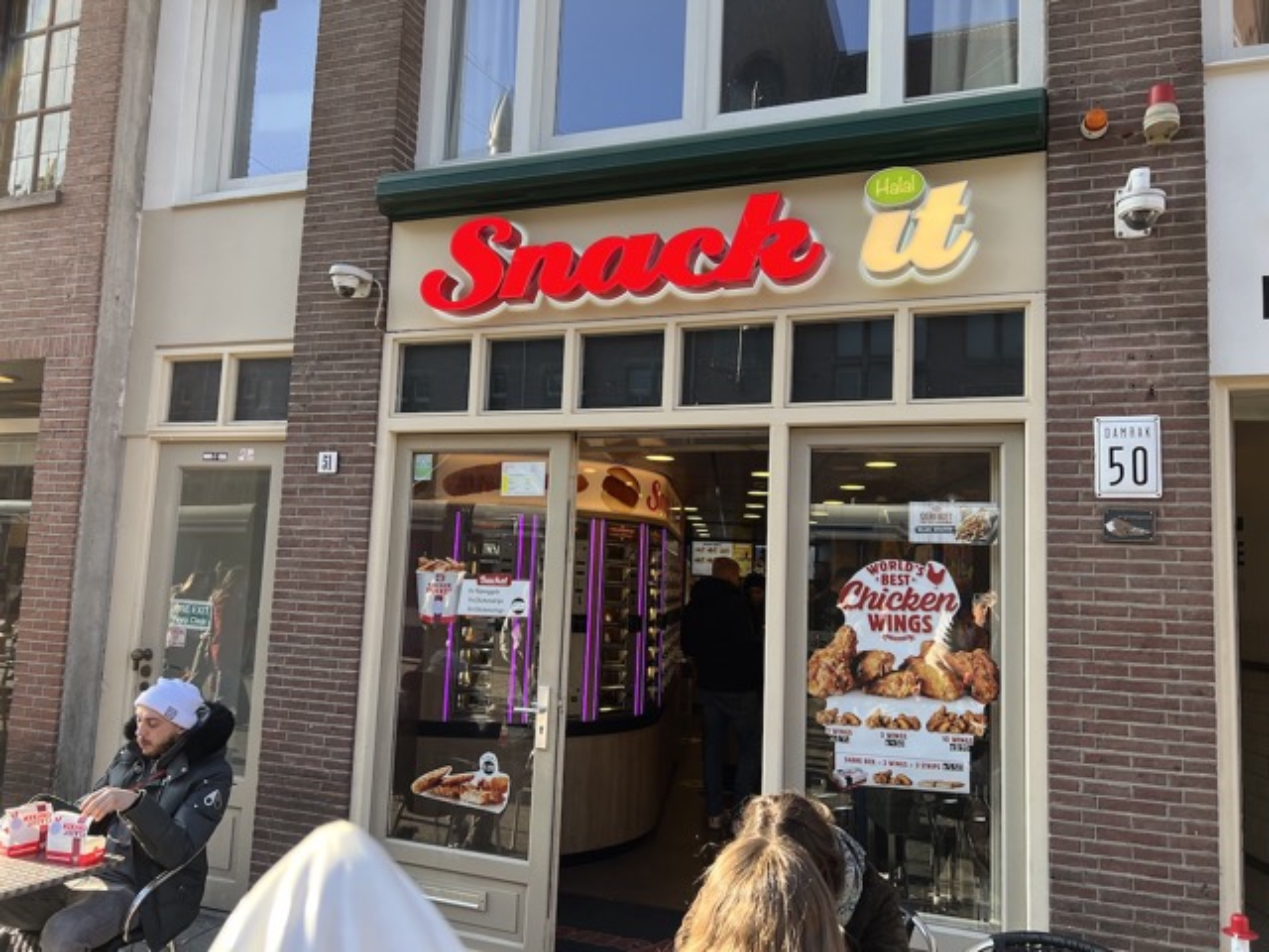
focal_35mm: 26
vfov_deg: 53.1
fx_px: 953
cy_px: 476
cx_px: 634
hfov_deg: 67.3
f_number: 1.5
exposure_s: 1/476
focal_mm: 5.7
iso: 50
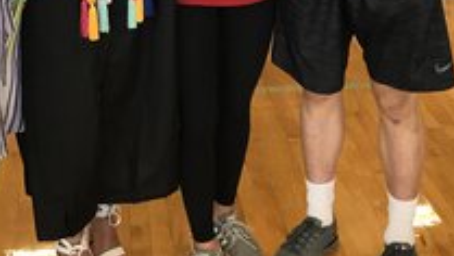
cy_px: -85
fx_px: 843
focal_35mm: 70
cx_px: 176
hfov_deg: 30.0
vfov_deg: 16.3
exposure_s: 1/30
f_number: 1.8
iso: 32
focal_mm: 3.99
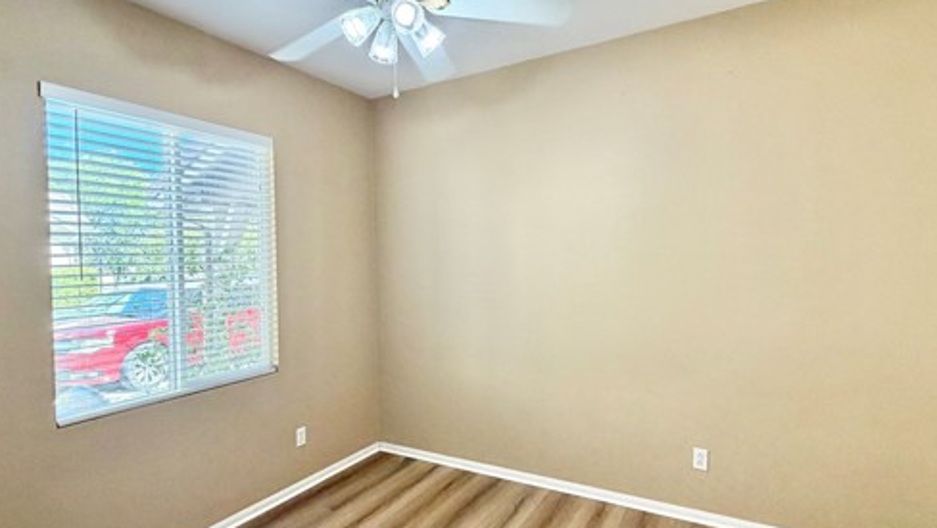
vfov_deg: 55.9
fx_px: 497
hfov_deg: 86.6
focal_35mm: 20
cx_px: 449
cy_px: 265
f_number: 2.2
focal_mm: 2.22
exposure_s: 1/120
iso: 160
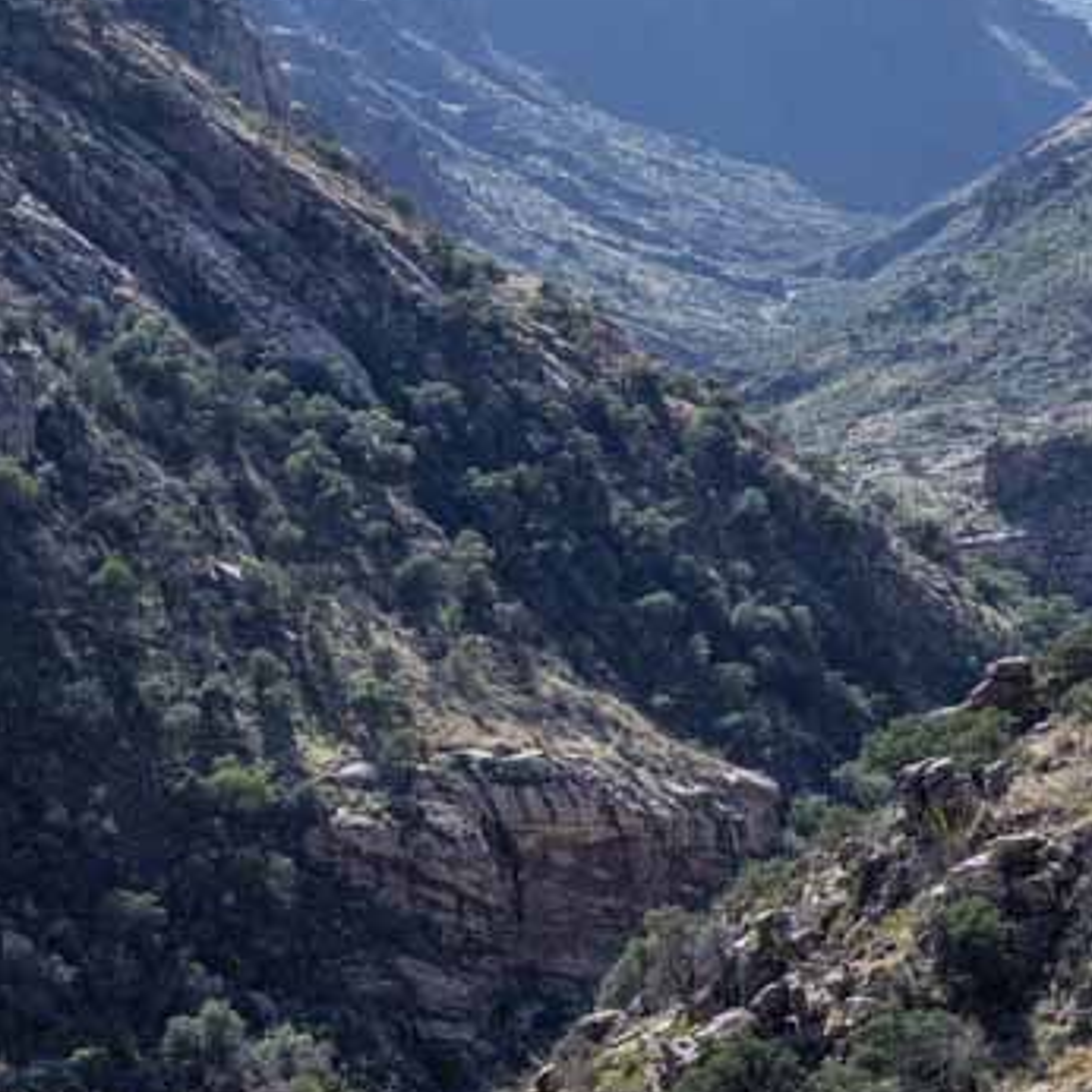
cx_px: 795
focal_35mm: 108
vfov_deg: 16.1
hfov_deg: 16.1
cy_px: 287
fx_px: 3855
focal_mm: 55
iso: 100
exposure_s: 1/800
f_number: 5
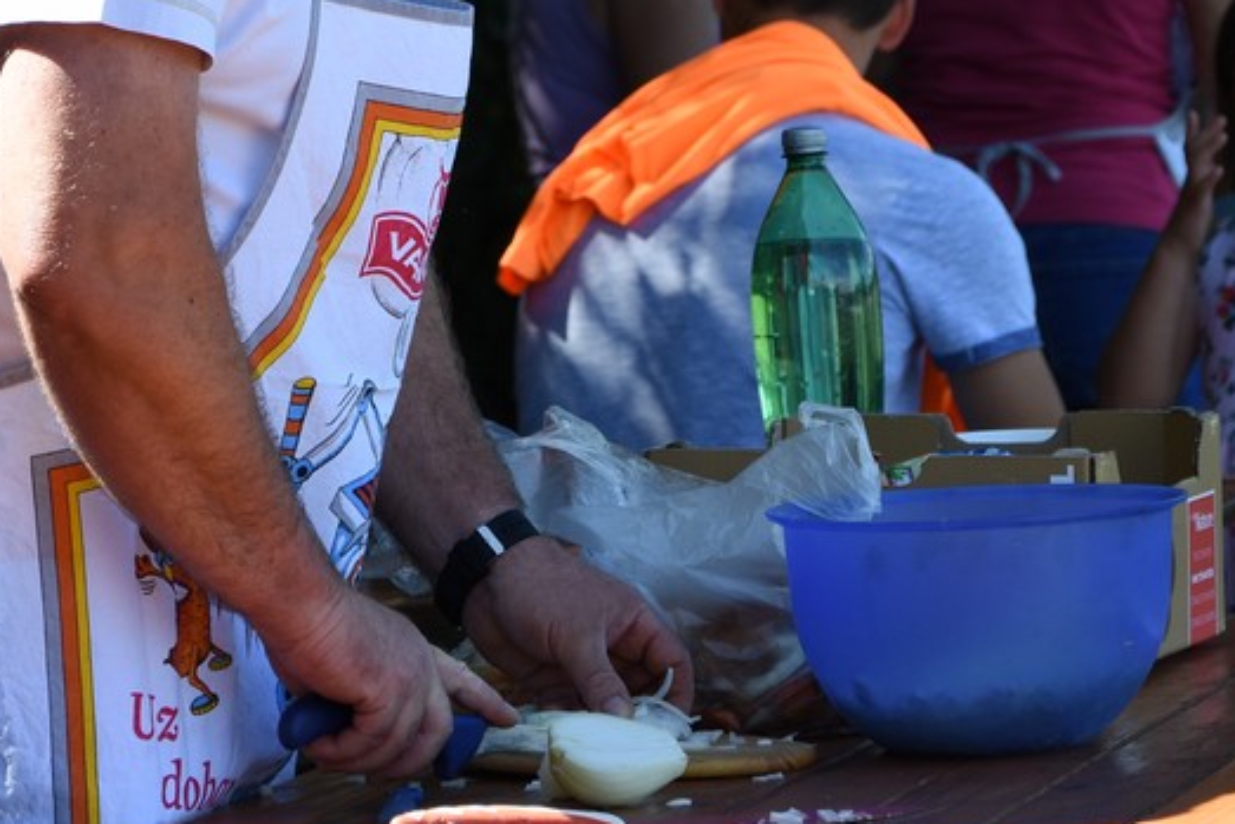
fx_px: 9951
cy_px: -42
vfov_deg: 4.7
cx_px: 916
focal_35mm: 290
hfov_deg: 7.1
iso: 280
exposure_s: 1/400
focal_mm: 90
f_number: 5.6
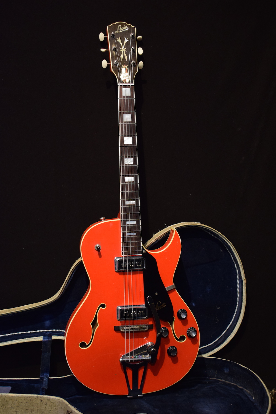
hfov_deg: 26.5
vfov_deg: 38.9
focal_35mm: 51
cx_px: 138
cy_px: 207
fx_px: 586
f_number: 4.5
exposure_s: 1/30
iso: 1800
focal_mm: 34
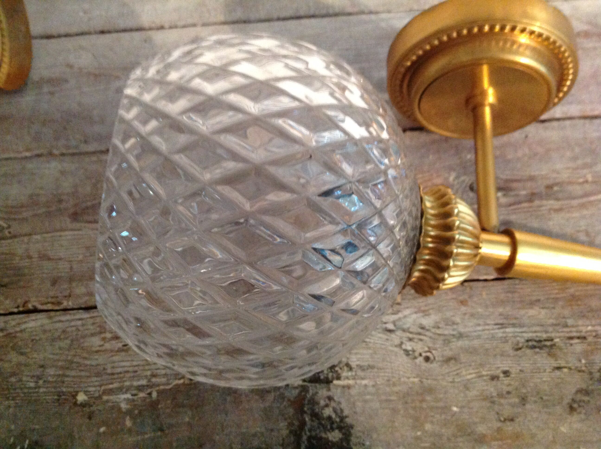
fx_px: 607
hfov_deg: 52.7
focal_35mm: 35
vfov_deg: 40.6
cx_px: 300
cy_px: 224
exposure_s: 1/15
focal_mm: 4.28
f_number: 2.4
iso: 500
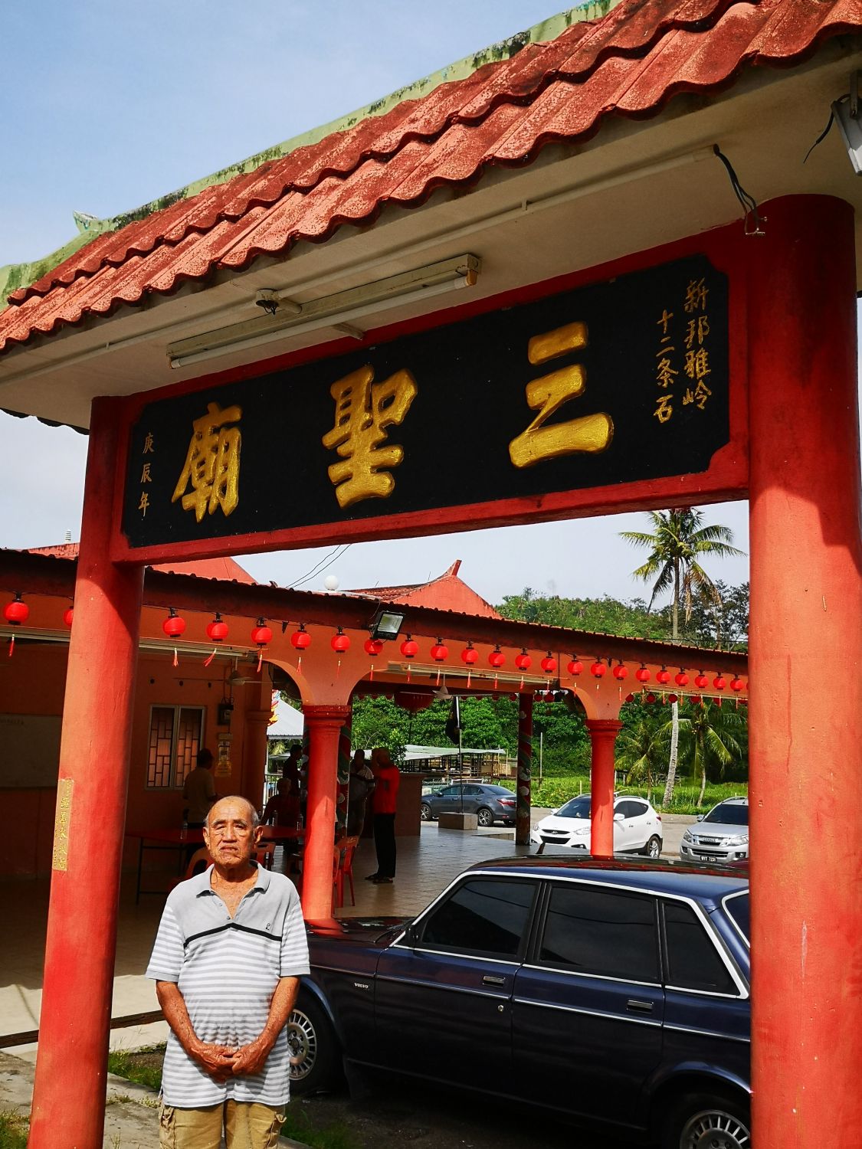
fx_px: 1195
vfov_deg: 51.4
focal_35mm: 36
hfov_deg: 39.7
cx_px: 431
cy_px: 574
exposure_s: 1/1751
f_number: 1.8
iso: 50
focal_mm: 5.58
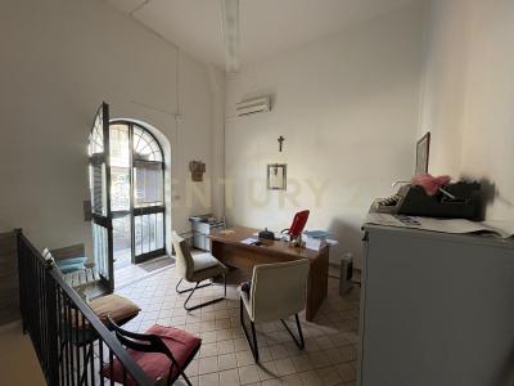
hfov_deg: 102.1
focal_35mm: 14
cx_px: 257
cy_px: 193
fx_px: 208
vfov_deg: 85.7
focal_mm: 2.22
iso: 125
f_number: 2.2
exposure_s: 1/50
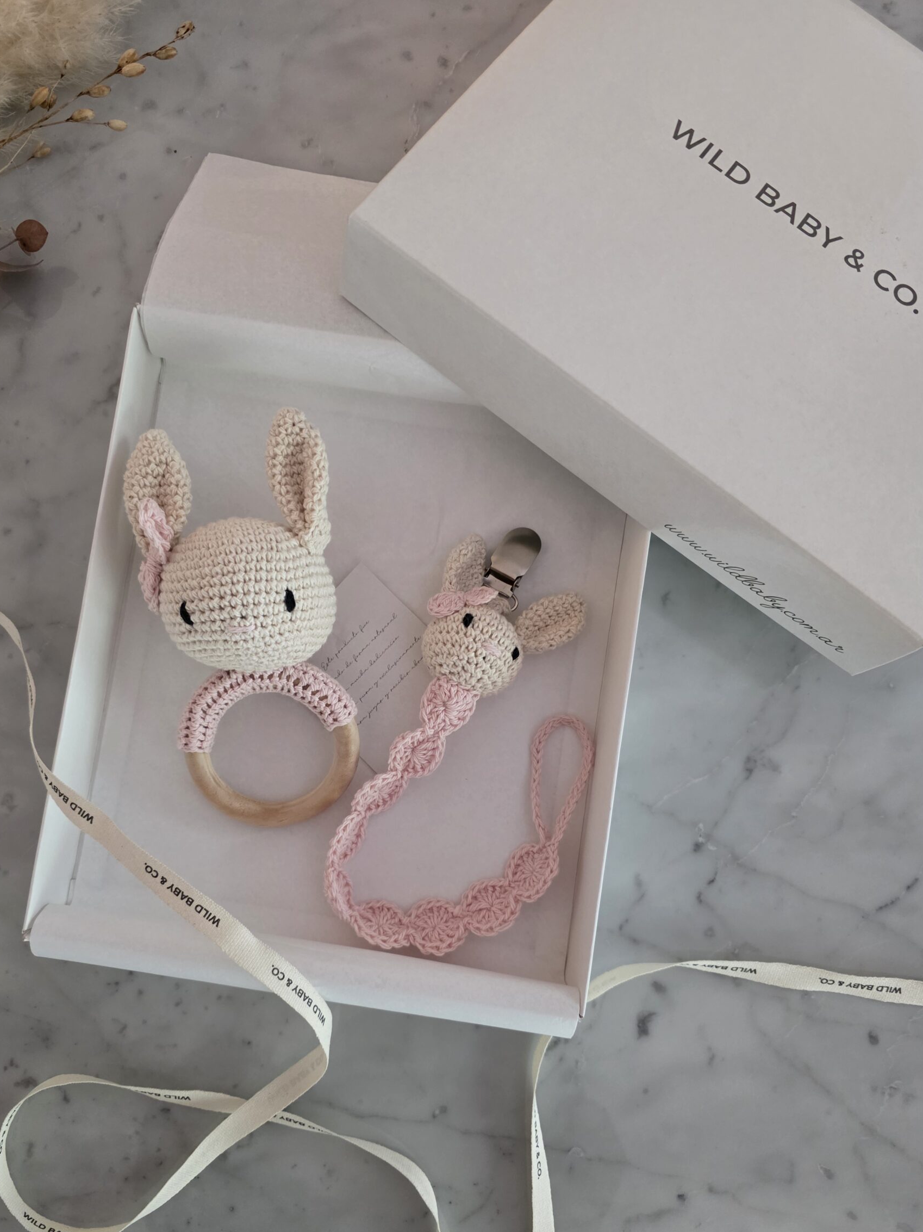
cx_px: 411
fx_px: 925
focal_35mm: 26
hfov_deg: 52.9
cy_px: 694
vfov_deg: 67.1
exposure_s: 1/100
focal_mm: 6.3
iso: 1250
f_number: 1.7
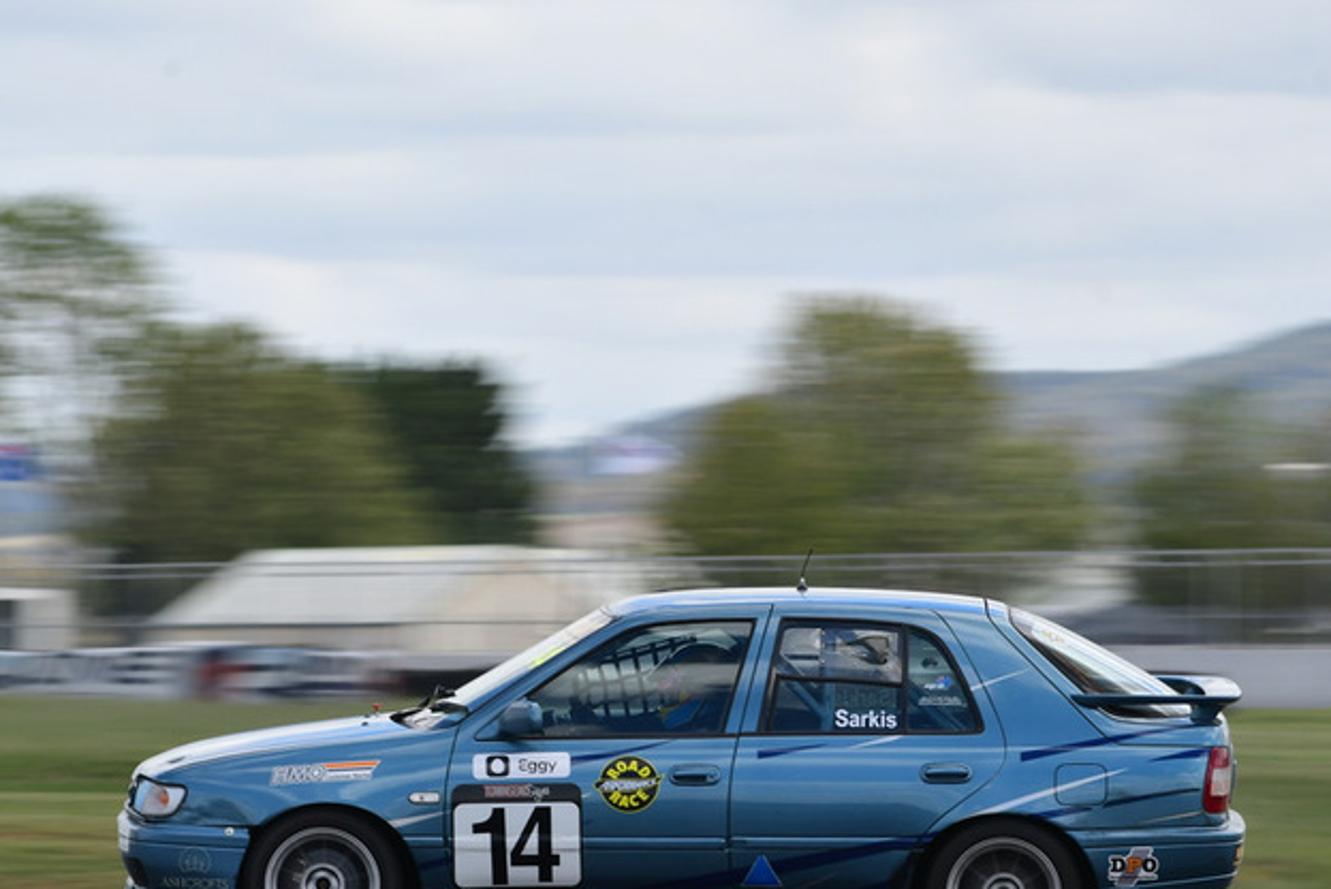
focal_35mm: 385
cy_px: 530
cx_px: 628
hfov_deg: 5.4
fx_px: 14240
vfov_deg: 3.6
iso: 125
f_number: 10
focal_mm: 200
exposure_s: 1/160
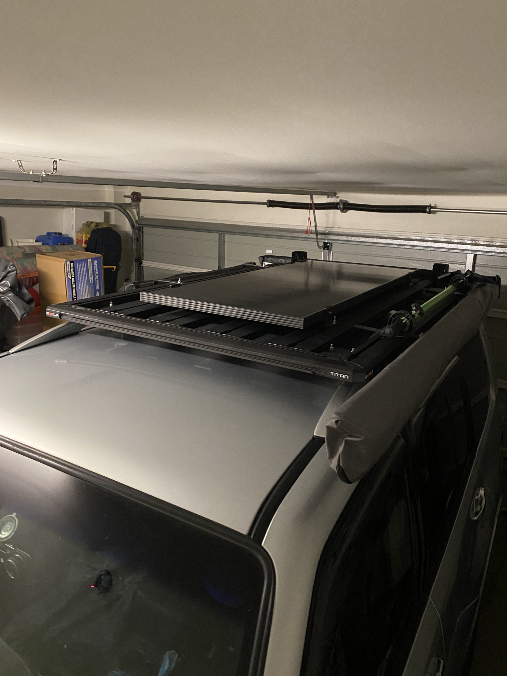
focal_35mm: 26
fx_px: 508
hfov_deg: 53.1
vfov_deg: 67.3
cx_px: 254
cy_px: 338
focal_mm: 4.25
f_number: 1.8
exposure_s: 1/25
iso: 640
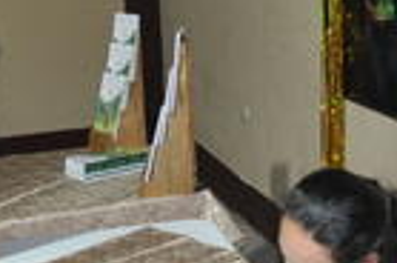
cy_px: 237
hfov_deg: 21.1
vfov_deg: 13.9
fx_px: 1067
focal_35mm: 97
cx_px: 200
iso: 800
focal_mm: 18
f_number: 3.5
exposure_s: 1/60
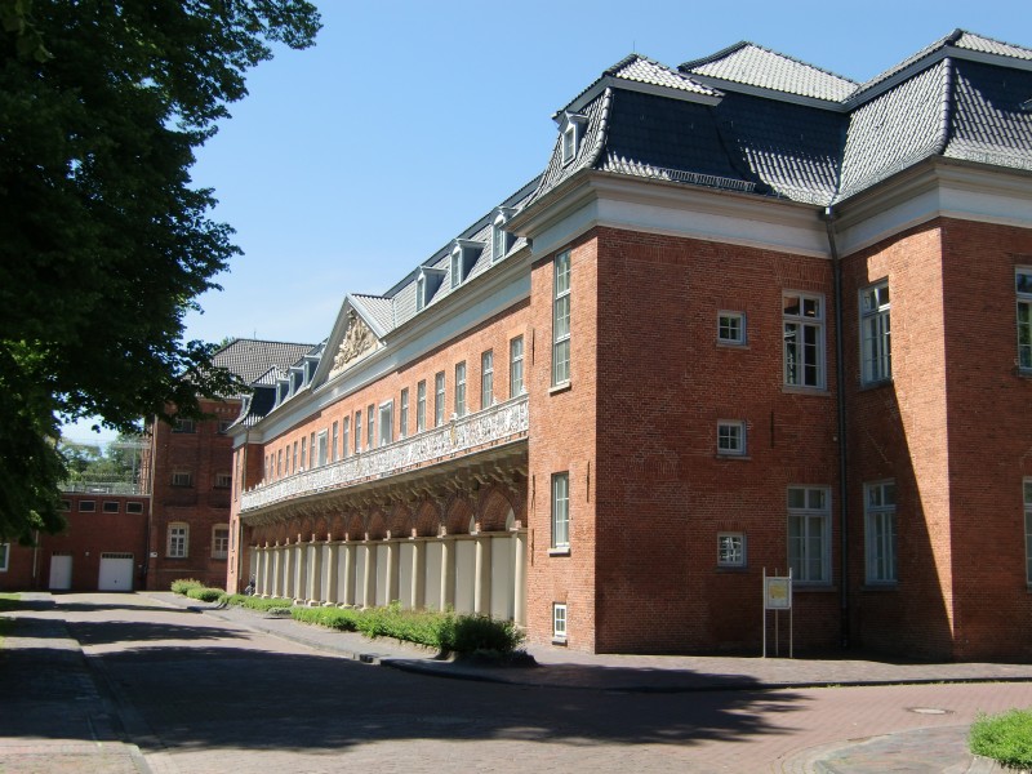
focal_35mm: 40
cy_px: 387
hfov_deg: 46.8
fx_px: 1193
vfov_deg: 36.0
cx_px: 516
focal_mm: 7.1
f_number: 3.8
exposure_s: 1/400
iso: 64
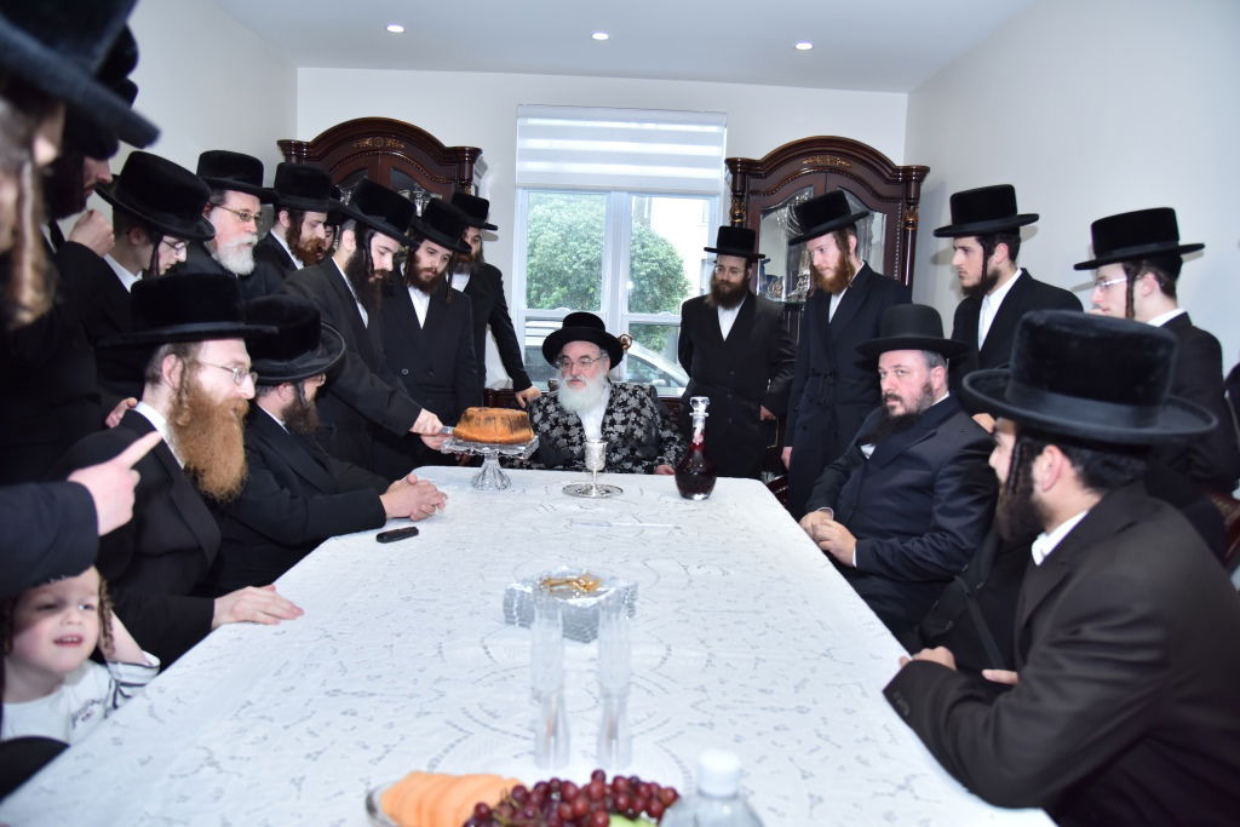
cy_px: 414
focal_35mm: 24
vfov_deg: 53.1
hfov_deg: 73.7
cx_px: 620
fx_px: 827
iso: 500
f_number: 4
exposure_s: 1/125
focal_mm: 24
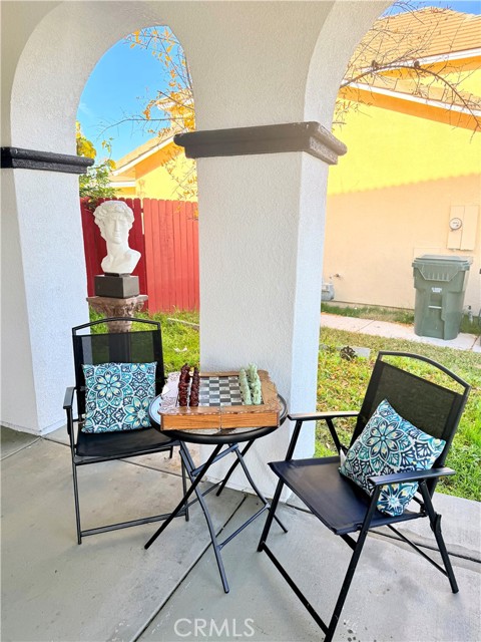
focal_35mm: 24
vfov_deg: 71.6
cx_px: 240
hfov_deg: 56.8
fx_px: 445
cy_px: 321
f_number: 1.78
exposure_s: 1/898
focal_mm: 6.76
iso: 100
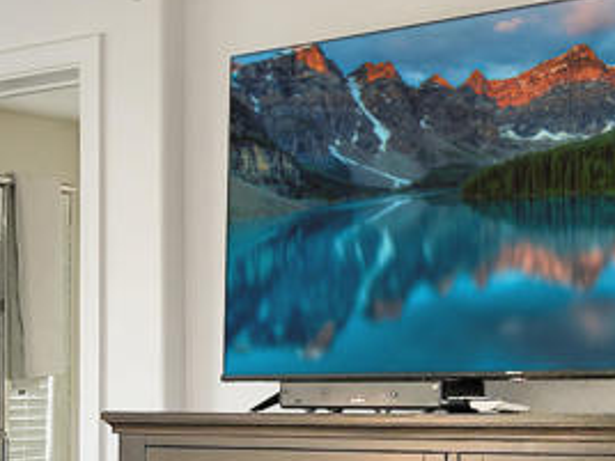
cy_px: 683
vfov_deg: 15.5
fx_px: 1563
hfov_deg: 19.7
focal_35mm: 88
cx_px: -278
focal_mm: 6.4
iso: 80
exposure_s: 1/180
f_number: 1.8
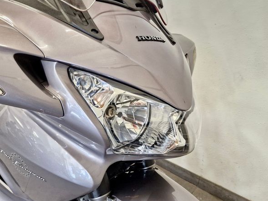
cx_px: 138
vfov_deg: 54.9
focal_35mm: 25
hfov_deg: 69.4
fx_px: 194
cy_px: 100
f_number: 1.8
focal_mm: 5.4
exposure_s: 1/100
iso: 640
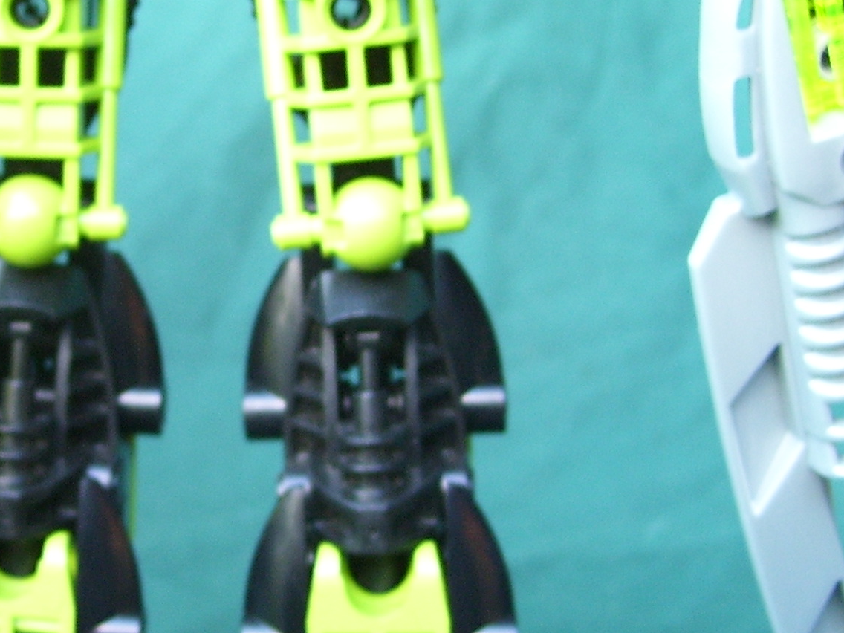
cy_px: 348
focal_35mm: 73
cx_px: 134
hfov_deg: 26.1
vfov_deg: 20.2
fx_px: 1780
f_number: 2.7
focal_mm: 6
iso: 160
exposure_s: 1/10
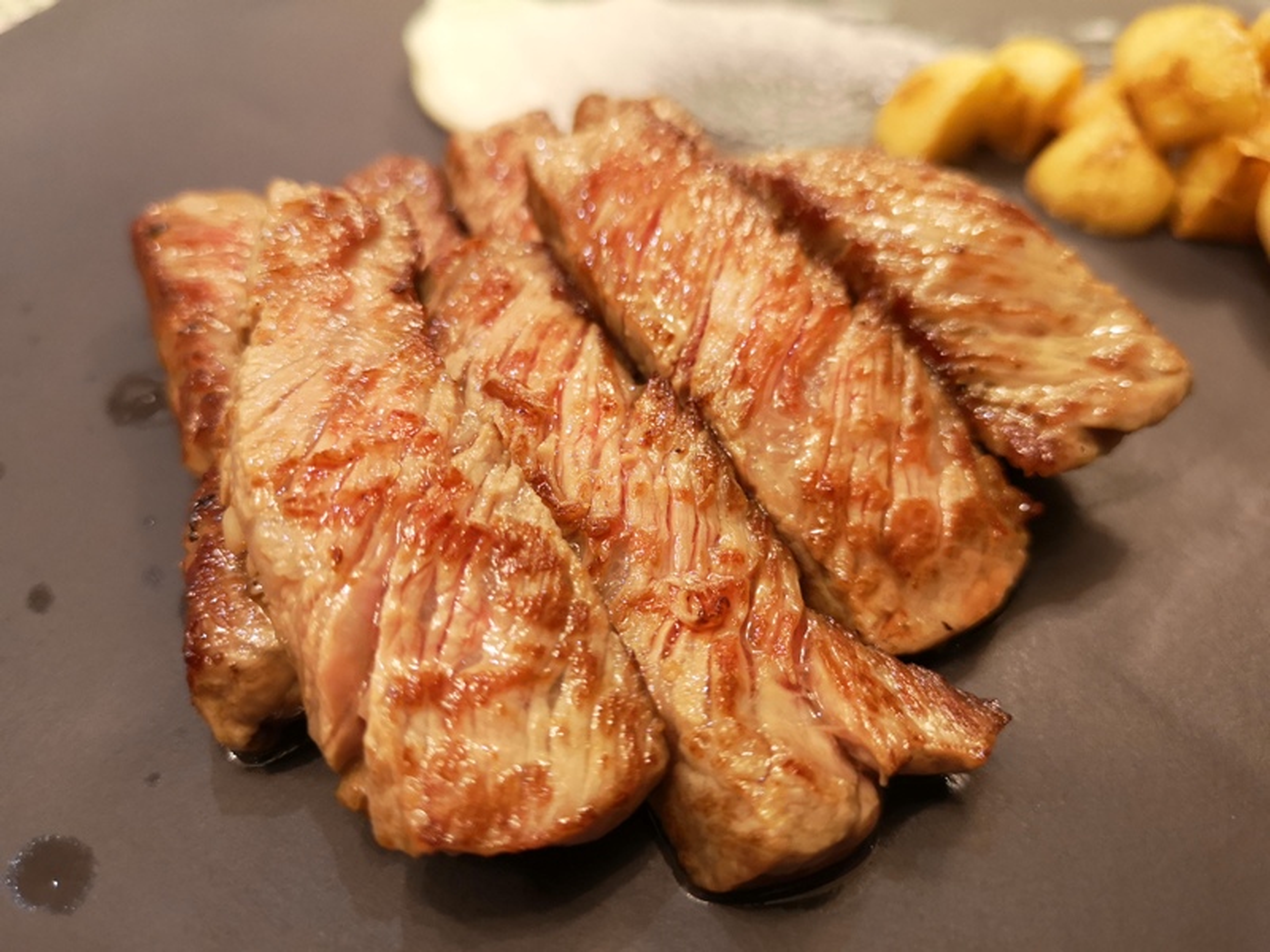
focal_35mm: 27
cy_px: 476
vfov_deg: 51.4
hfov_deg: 65.3
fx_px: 991
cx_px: 635
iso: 320
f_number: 1.8
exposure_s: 1/33.3
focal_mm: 3.95
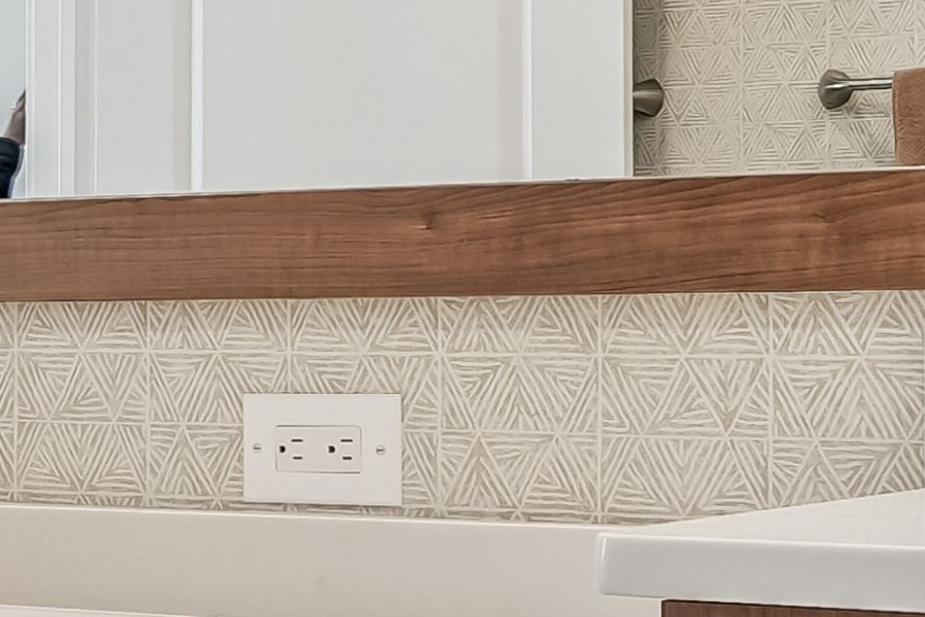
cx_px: -263
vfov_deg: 12.4
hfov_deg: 17.5
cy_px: 137
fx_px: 2827
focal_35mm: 110
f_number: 8
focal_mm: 14
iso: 125
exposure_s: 1/15
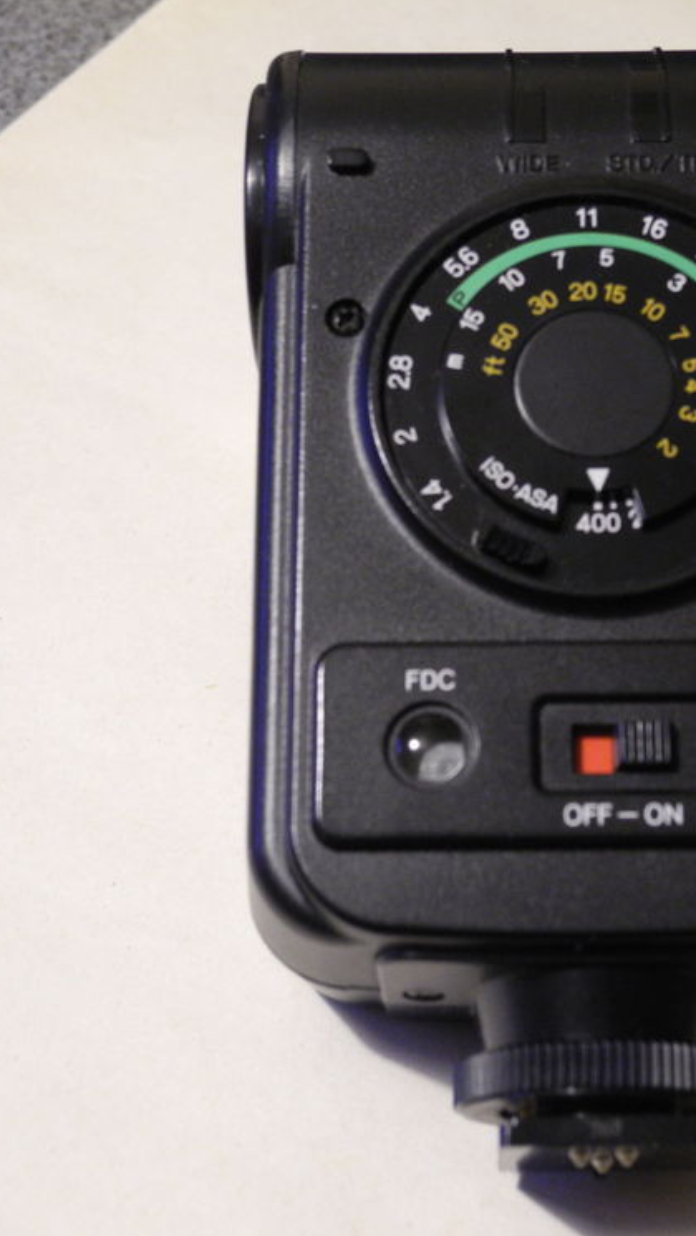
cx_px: 544
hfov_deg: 16.4
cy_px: 618
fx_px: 2393
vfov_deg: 29.0
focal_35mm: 73
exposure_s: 1/11.1
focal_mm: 10.7
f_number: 3.5
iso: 400
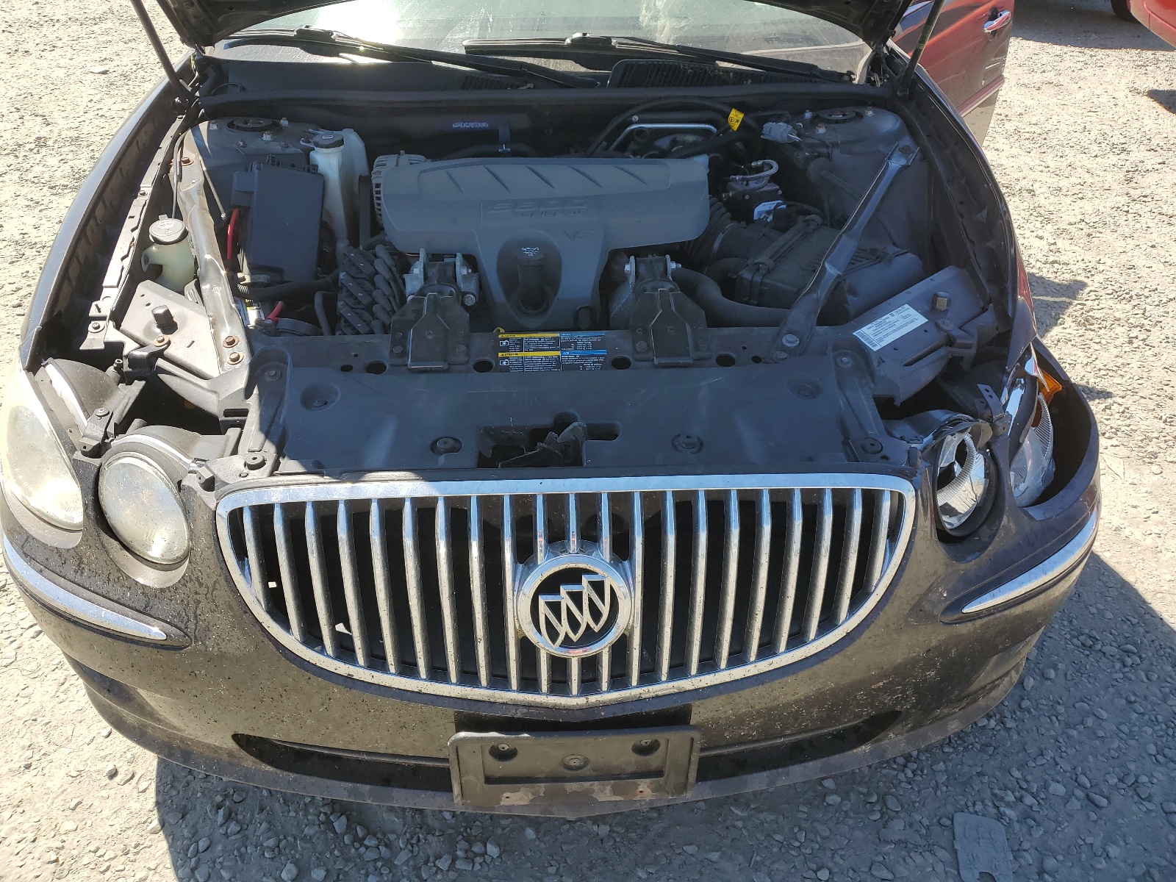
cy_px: 441
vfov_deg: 53.1
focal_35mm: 26
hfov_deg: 67.3
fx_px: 883
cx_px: 588
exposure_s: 1/1250
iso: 50
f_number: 1.5
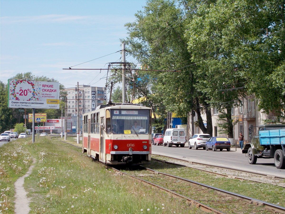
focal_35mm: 76
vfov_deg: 19.4
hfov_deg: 25.7
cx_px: 142
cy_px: 107
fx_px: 626
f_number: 5.8
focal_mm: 13.5
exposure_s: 1/400
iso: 80
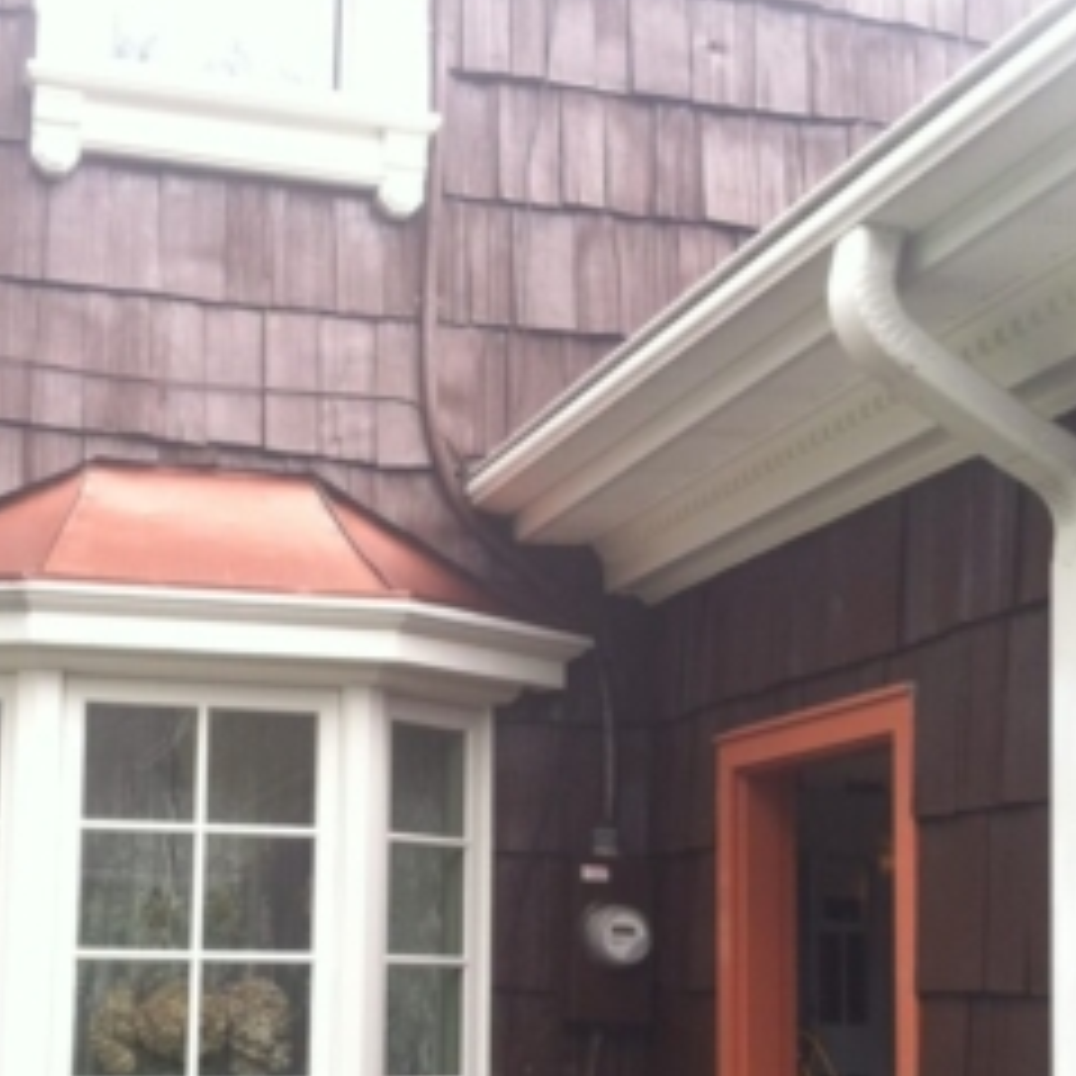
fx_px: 2180
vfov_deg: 27.5
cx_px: 407
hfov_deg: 27.6
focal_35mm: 62
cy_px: 747
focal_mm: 3.85
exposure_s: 1/40
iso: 100
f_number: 2.8
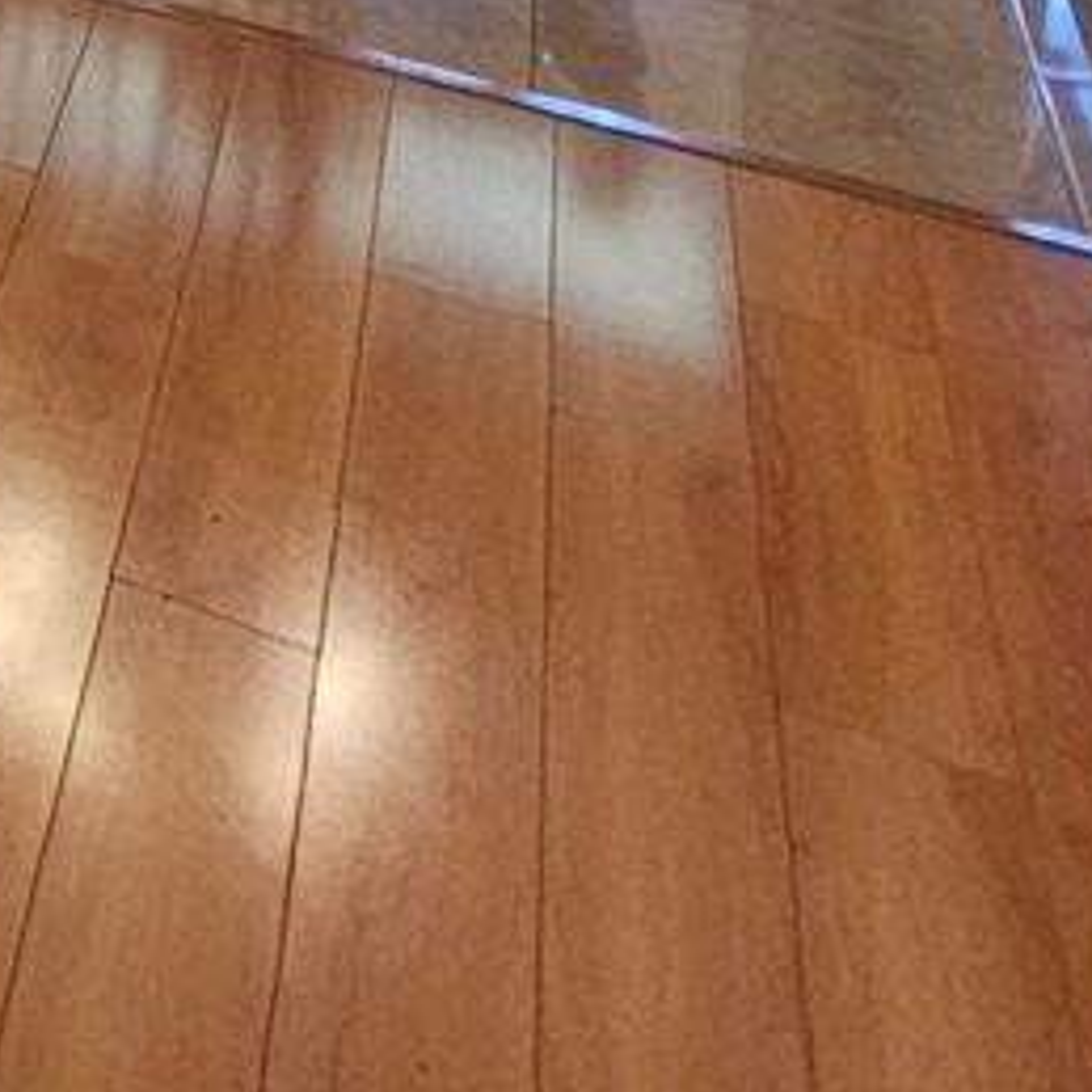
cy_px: -1193
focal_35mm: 71
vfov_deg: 16.8
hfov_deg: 14.4
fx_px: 2534
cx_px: -1615
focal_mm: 2.2
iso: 320
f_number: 2.2
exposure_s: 1/60
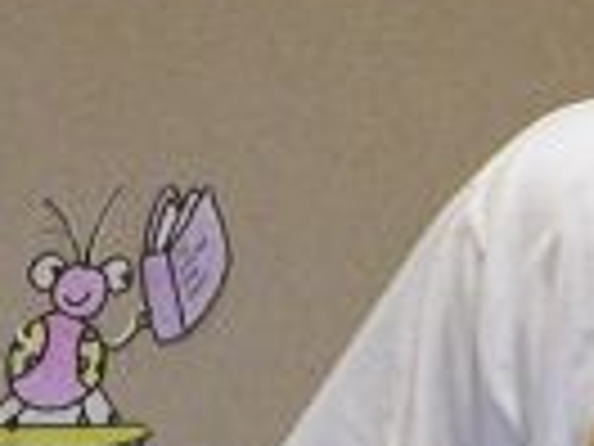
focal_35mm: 223
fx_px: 3827
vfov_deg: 6.7
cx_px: 112
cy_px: 230
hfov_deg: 8.9
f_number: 3.2
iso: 100
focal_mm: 7.5
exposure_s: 1/6.6
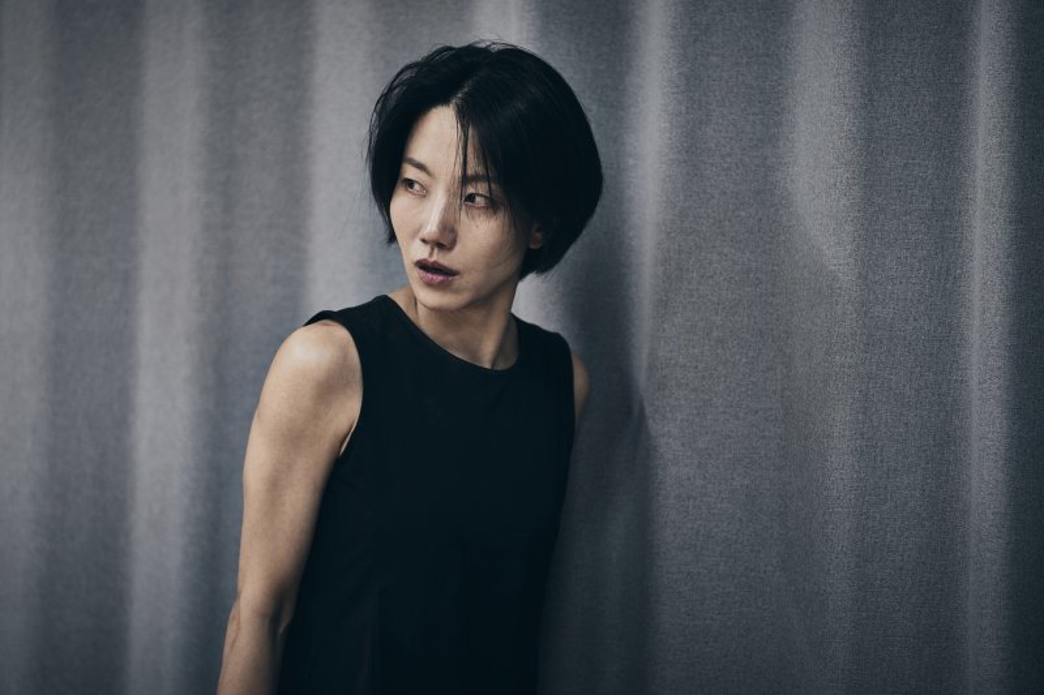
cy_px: 348
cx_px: 522
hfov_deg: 13.9
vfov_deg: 9.3
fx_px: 4291
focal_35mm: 148
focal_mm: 148
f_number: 2.8
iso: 800
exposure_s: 1/400
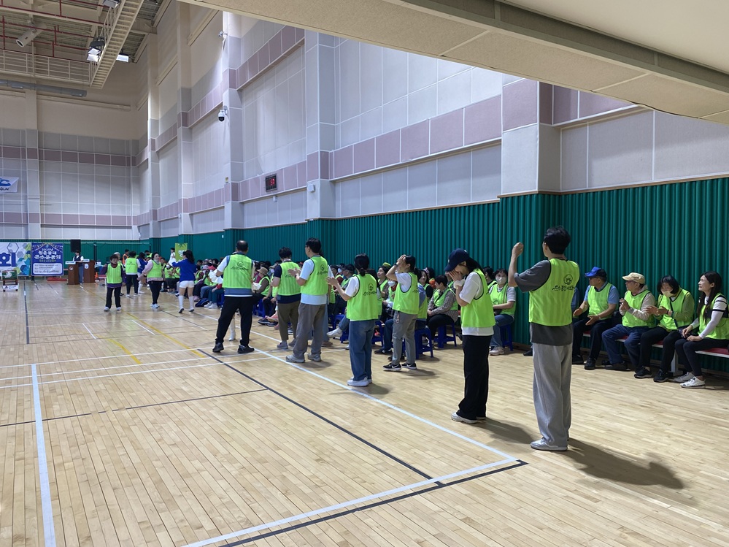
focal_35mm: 26
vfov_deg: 53.1
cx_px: 364
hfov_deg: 67.3
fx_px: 547
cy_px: 274
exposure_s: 1/120
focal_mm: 4.25
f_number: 1.8
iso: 80
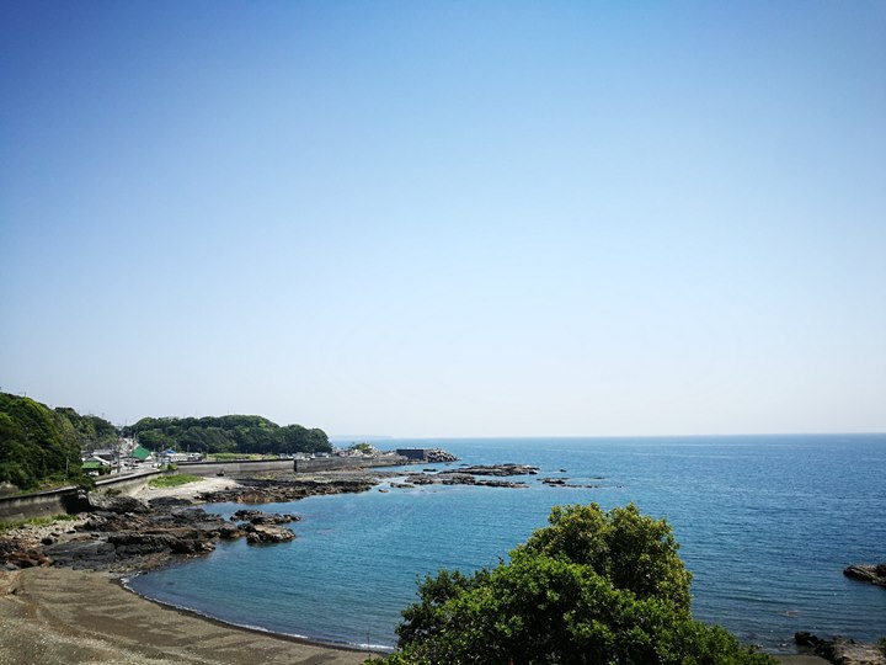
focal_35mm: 27
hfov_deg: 65.3
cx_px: 443
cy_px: 332
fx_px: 691
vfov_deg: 51.4
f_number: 2.2
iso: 50
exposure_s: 1/1107
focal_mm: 4.5
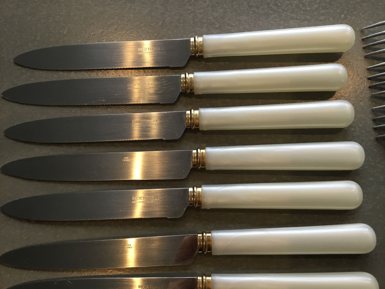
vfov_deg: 45.4
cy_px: 144
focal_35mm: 31
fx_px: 345
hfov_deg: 58.4
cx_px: 192
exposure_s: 1/33
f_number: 2.4
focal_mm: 3.3
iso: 32
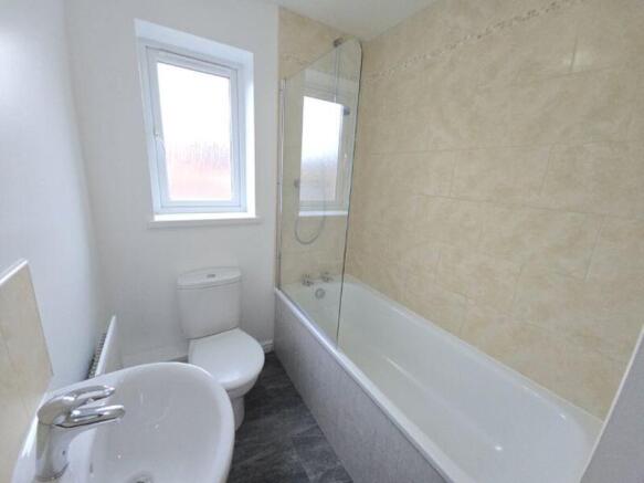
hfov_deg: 106.2
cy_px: 242
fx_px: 242
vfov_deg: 89.9
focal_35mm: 13
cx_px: 322
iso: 250
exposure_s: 1/64
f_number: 2.2
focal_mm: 2.2
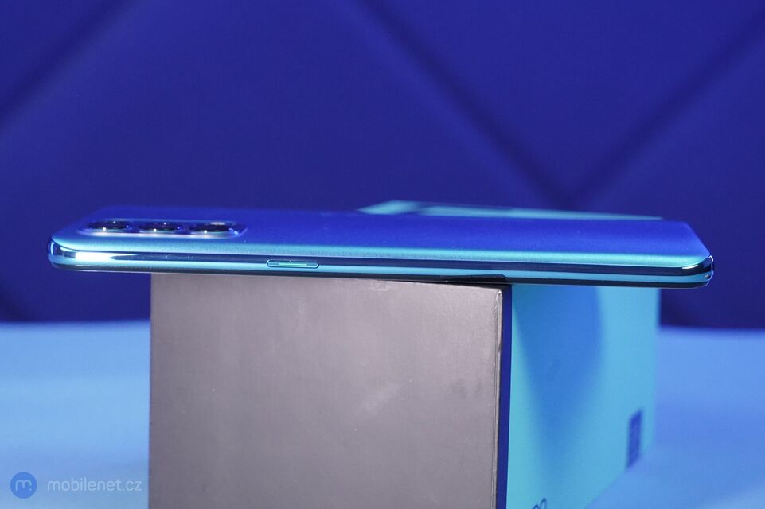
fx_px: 1487
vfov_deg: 19.4
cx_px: 382
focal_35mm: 70
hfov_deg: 28.9
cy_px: 254
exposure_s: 1/250
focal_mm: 70
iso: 8000
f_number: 8
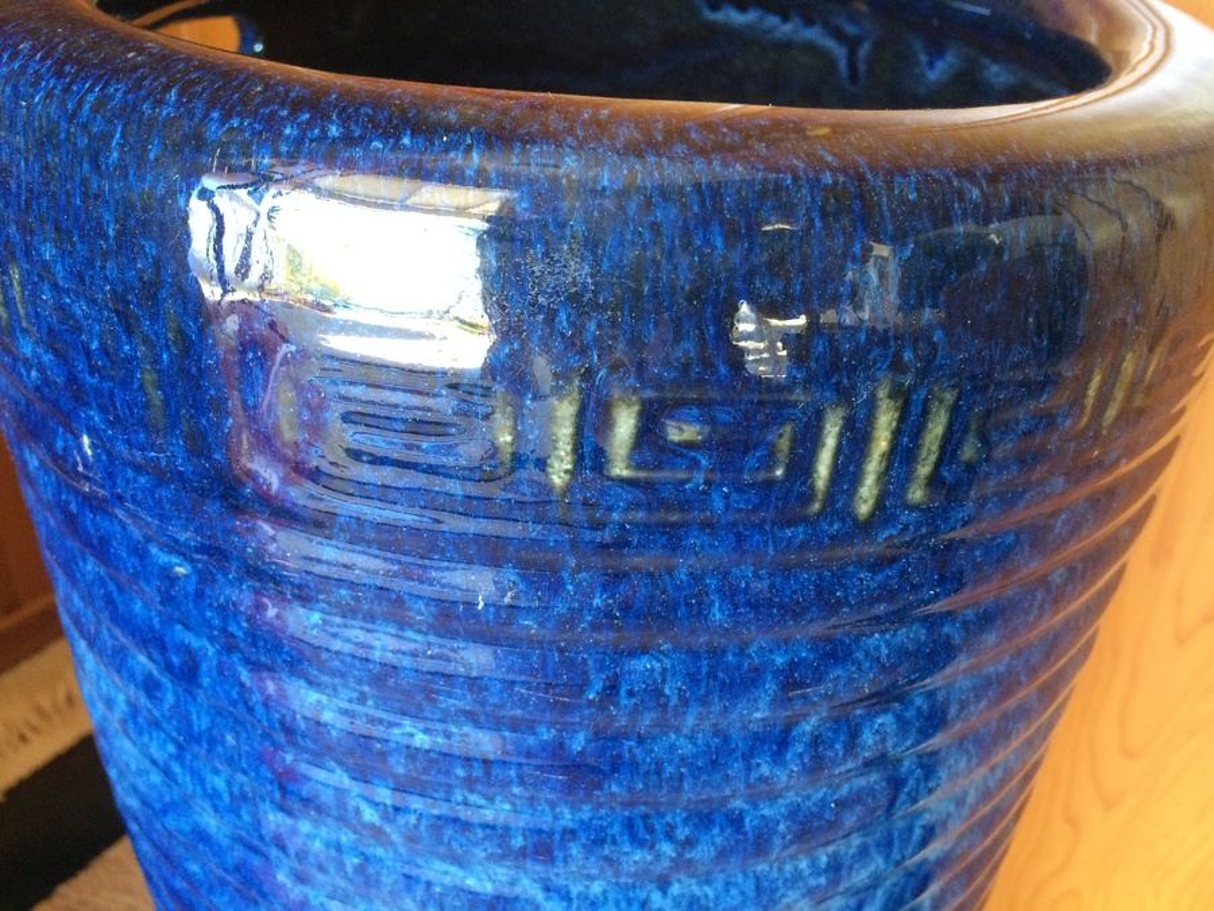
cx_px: 607
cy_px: 456
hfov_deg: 60.0
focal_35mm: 30
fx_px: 1052
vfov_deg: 46.8
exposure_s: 1/30
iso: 160
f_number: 2.2
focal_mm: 4.12
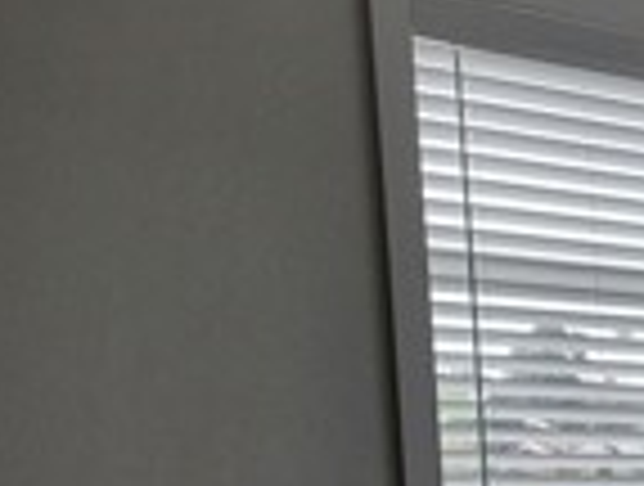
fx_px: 2164
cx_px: 1338
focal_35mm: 116
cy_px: 886
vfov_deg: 11.8
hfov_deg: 14.0
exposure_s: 1/120
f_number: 1.8
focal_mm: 4.25
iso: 200
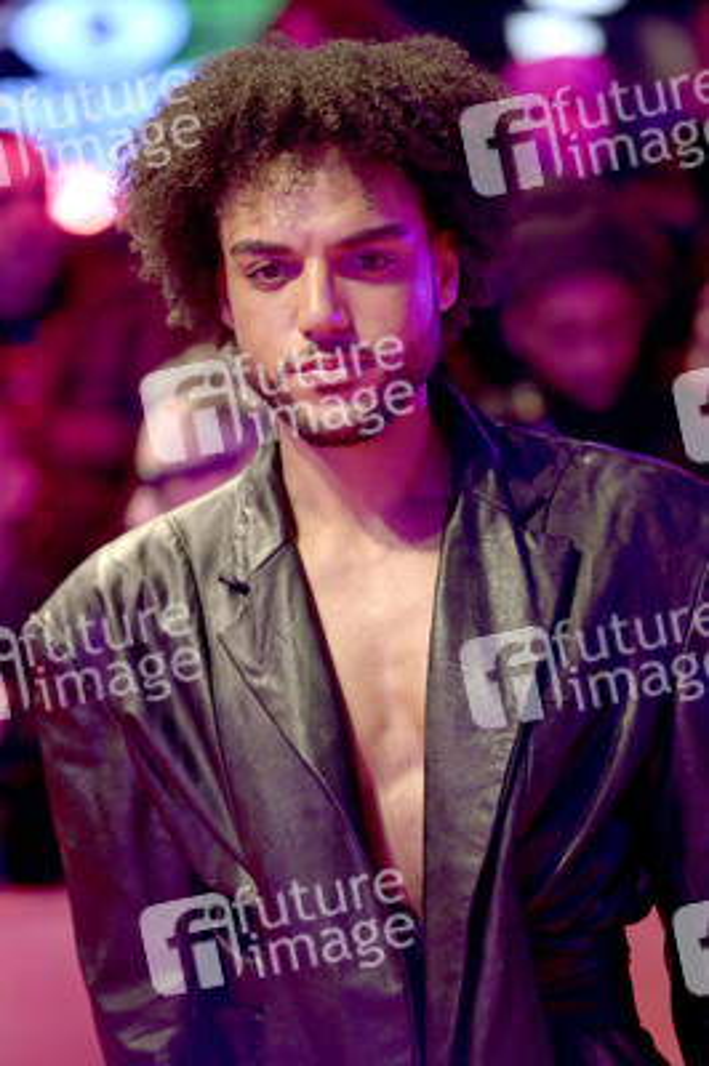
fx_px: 5030
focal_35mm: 170
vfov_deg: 12.1
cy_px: 533
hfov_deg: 8.1
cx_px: 354
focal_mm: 170
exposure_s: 1/320
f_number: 3.5
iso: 1000
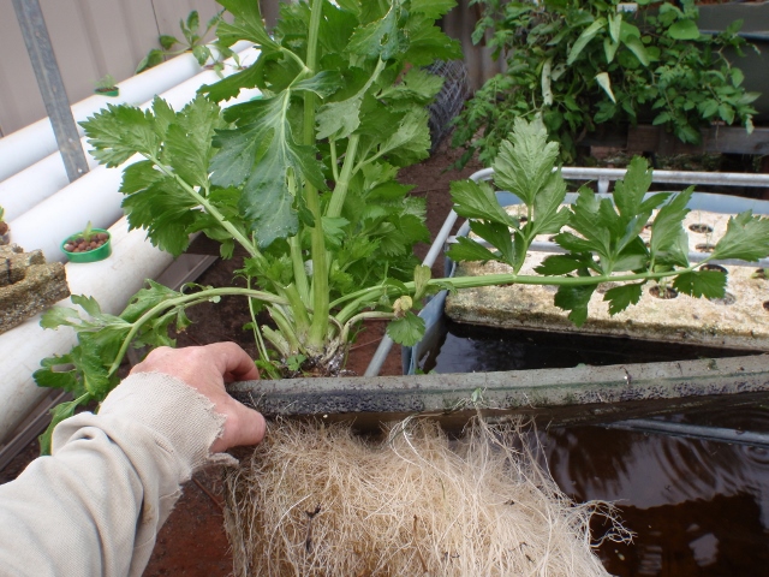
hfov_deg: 63.4
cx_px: 384
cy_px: 288
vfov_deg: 49.7
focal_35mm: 28
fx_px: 622
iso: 64
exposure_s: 1/40
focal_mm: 5
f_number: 3.5
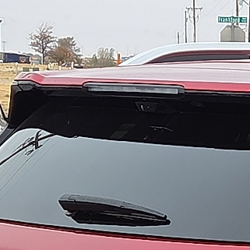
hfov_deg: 9.5
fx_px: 1438
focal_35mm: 176
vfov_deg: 9.8
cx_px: 445
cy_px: 323
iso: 76
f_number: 1.8
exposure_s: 1/1000
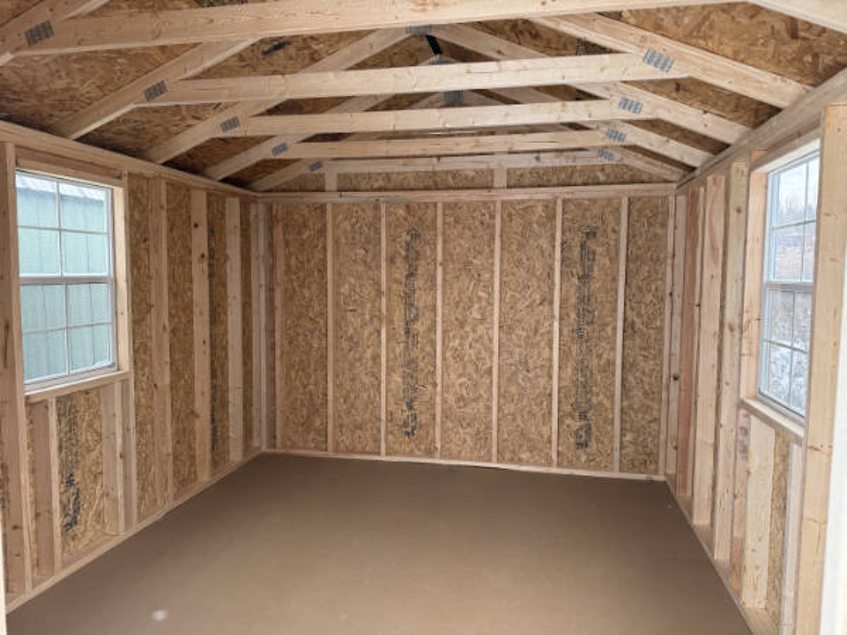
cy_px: 318
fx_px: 587
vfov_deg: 56.8
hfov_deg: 71.6
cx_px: 424
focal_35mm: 24
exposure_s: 1/226
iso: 125
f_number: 1.8
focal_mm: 6.8
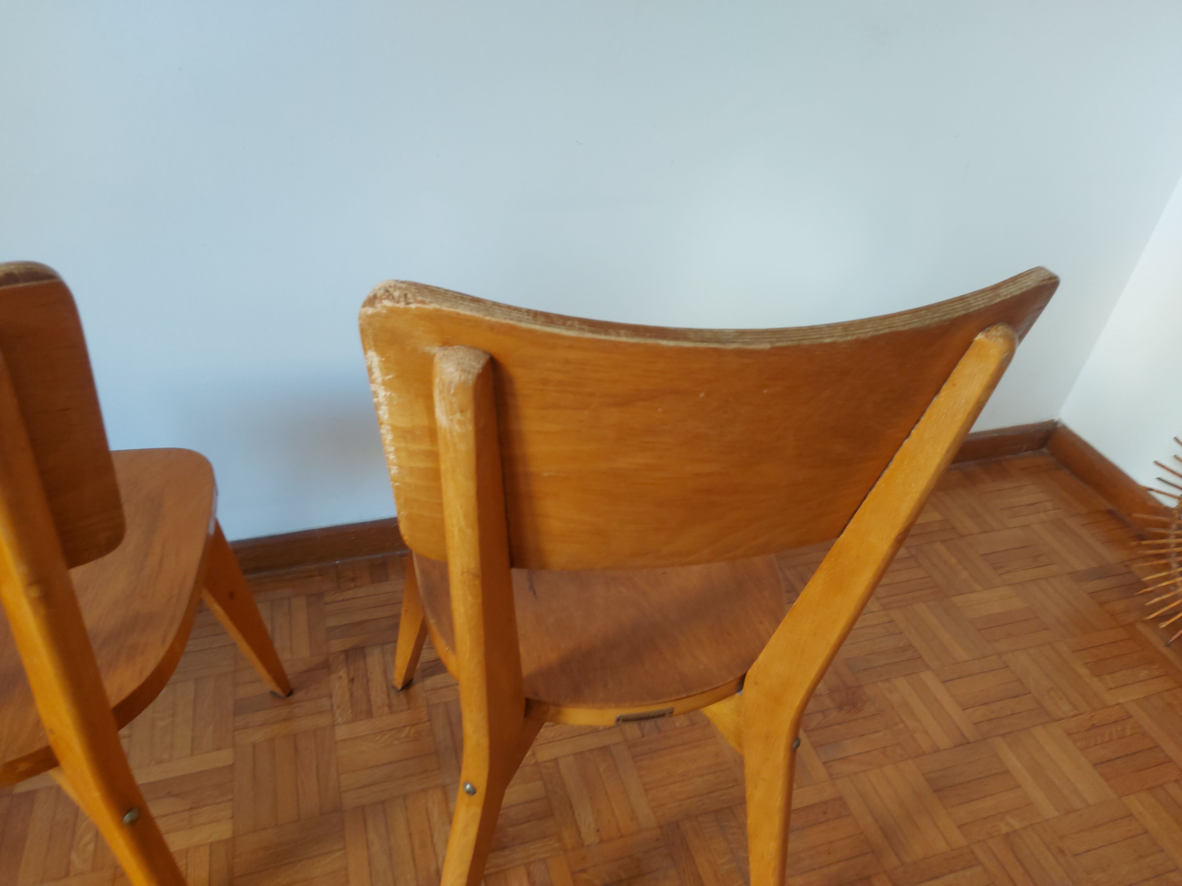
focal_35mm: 24
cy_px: 443
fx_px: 820
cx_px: 591
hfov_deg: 71.6
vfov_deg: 56.8
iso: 125
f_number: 1.8
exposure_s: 1/60
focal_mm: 5.23
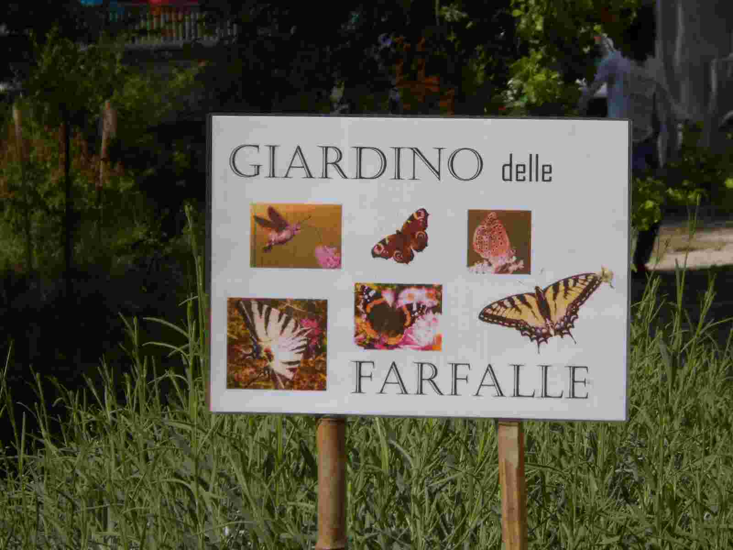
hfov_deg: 12.7
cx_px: 366
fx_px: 3303
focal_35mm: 156
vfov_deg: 9.5
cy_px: 275
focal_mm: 27.6
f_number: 6.5
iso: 80
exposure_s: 1/500
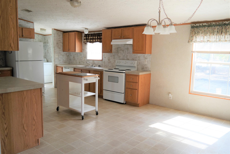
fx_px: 172
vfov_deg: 47.9
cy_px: 77
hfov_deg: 67.4
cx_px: 115
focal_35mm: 27
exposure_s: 1/100
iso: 200
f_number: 4
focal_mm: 18
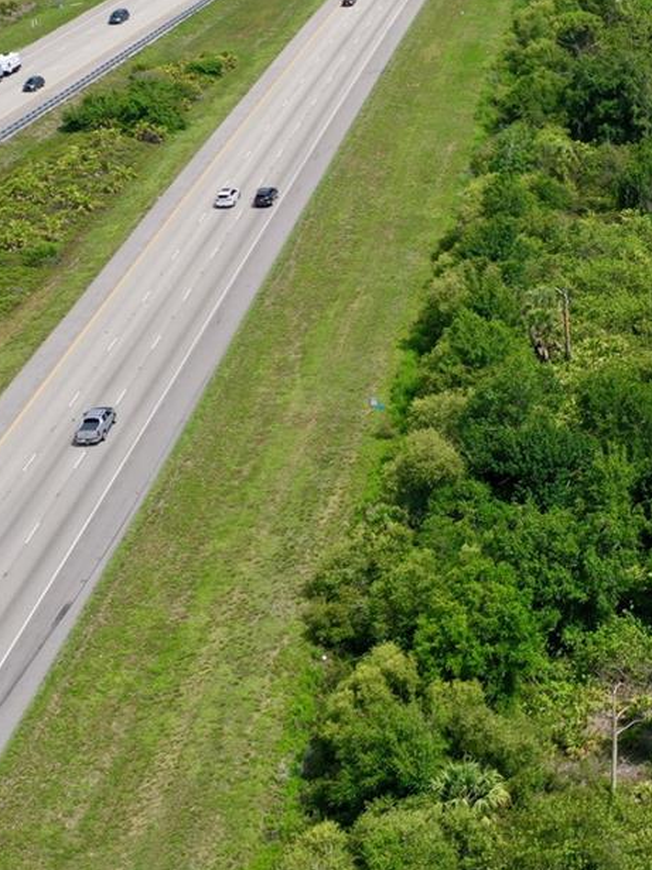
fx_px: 1759
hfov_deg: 19.2
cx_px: 883
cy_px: 249
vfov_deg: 27.5
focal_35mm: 70
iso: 100
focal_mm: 10.26
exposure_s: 1/500
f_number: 6.3
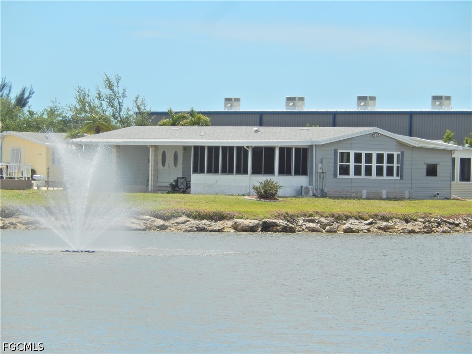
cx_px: 236
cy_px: 177
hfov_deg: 8.3
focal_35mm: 239
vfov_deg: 6.2
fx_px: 3259
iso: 125
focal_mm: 42.8
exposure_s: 1/640
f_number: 5.8
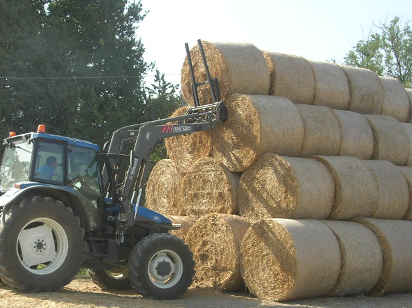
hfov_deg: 30.5
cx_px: 143
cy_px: 204
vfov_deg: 23.2
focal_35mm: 63
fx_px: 750
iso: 64
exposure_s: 1/230
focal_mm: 7.8
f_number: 4.8
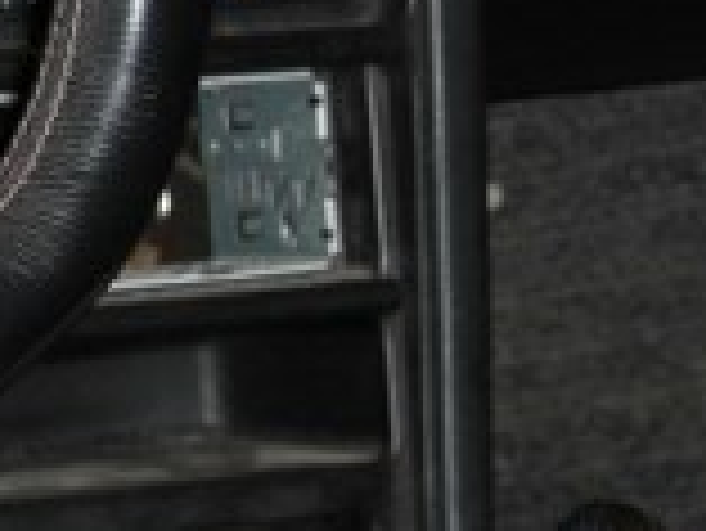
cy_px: 40
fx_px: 5654
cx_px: -522
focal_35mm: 277
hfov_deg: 7.0
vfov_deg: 5.4
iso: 100
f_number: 4
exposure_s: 1/60
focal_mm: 14.2
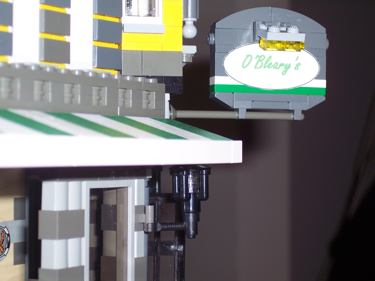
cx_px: 188
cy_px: 140
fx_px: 1267
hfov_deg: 16.8
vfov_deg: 12.7
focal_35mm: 117
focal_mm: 24
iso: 100
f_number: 4.8
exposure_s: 1/125
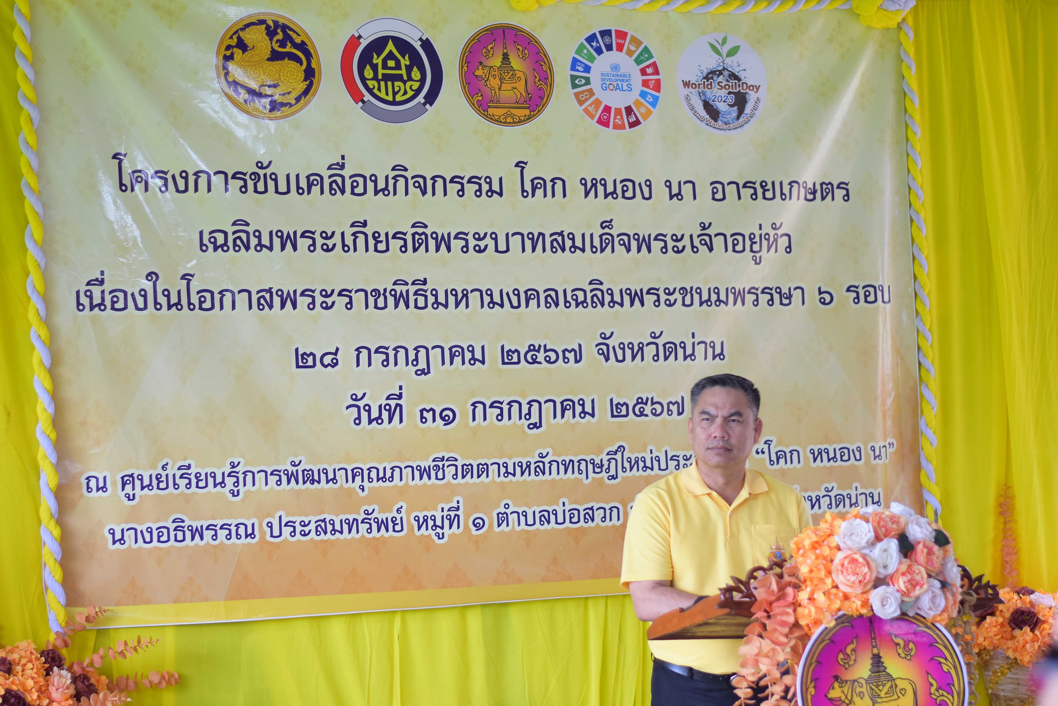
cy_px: 353
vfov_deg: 18.2
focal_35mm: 75
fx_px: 2205
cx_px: 529
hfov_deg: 27.0
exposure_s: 1/400
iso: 1000
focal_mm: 50
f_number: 2
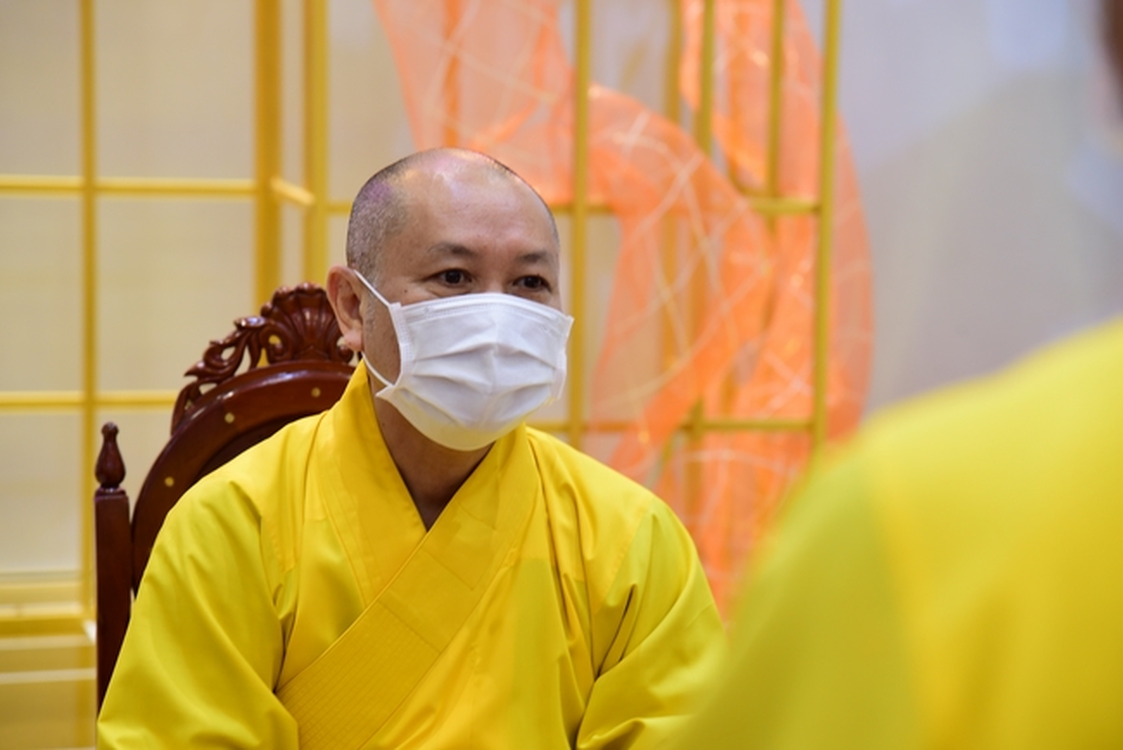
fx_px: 3745
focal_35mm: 120
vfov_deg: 11.4
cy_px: 375
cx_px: 562
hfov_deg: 17.1
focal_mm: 120
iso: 1000
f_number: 5
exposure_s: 1/40
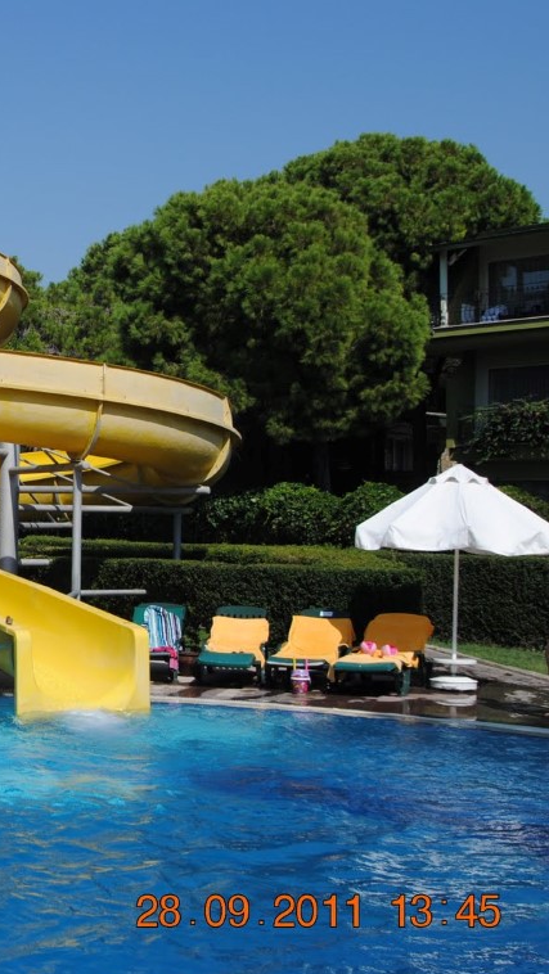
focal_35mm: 57
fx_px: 1473
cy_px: 492
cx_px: -94
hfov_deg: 19.9
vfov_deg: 36.6
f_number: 9
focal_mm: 24
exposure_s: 1/320
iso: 100
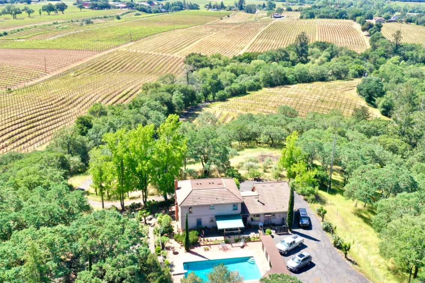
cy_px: 127
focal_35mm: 37
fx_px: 437
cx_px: 203
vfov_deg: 35.9
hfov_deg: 51.9
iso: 100
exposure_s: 1/160
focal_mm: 10.26
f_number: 6.3
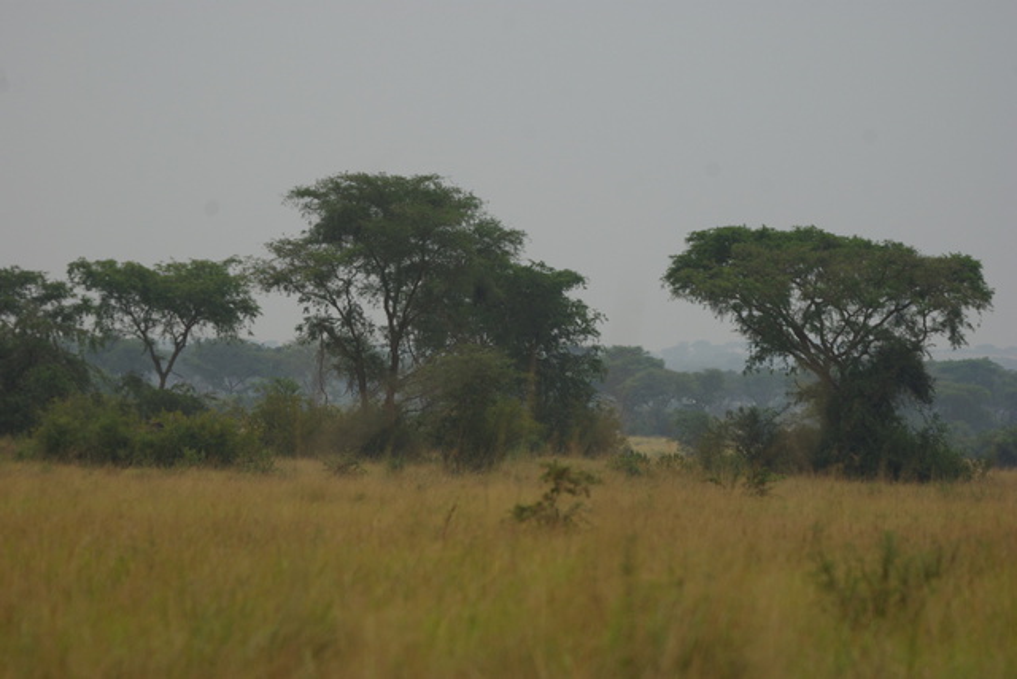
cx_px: 508
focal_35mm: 285
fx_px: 8053
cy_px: 340
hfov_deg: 7.2
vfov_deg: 4.8
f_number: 5.6
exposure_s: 1/350
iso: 100
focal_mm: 190
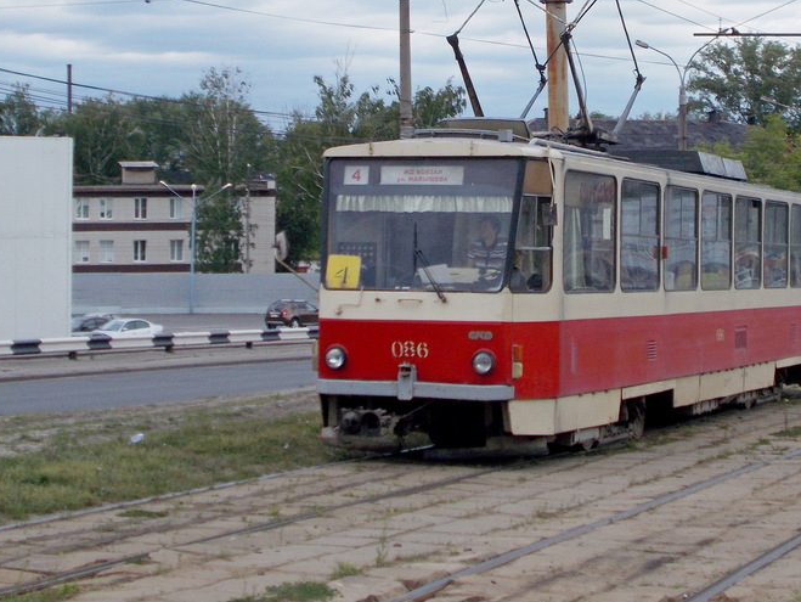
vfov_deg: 16.1
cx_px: 501
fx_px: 2107
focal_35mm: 91
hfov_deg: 21.5
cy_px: 97
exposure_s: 1/100
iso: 80
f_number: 11.3
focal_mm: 9
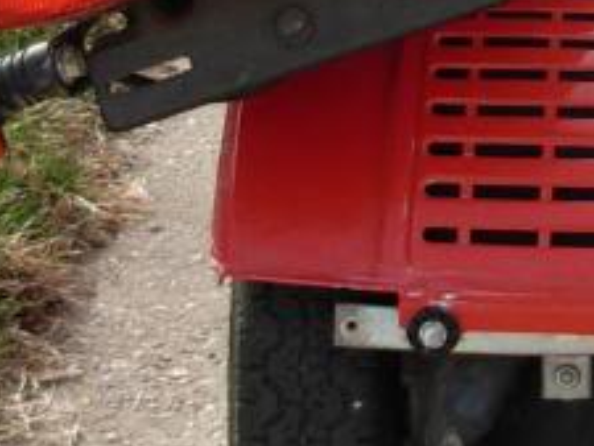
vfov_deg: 8.5
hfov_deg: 11.3
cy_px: -140
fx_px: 2970
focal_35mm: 173
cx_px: 657
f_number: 2.9
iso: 79
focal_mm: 6.3
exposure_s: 1/395
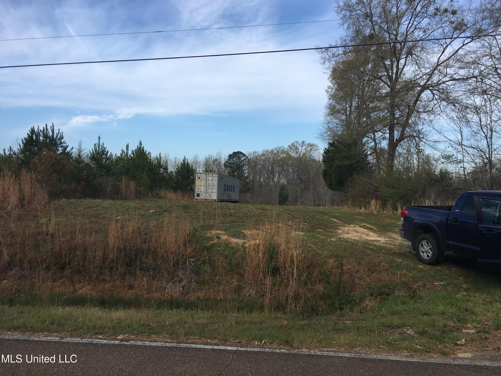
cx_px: 250
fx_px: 420
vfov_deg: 48.2
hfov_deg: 61.7
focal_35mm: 29
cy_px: 188
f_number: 2.2
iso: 25
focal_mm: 4.15
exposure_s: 1/874
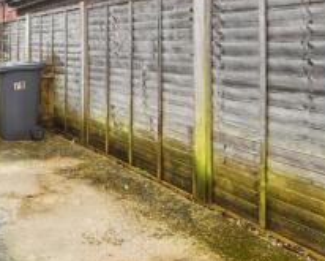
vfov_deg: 36.4
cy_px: 39
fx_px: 375
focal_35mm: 39
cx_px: 17
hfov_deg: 42.0
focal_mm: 12
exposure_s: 1/8
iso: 160
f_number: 8
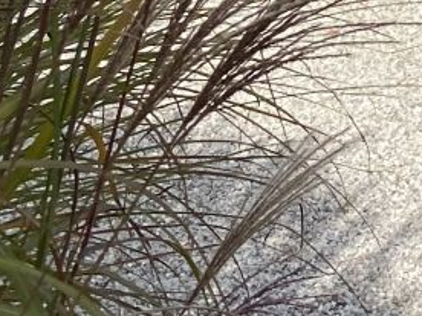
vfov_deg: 7.4
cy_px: -595
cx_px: 1177
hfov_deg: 9.2
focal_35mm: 181
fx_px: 2207
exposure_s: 1/1316
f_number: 1.8
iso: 32
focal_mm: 4.25
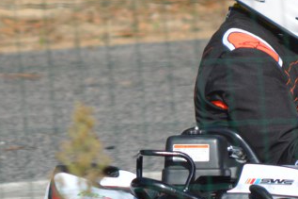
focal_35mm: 1137
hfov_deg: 1.8
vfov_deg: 1.2
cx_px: 243
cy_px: 76
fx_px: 9407
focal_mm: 200
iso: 400
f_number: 7.1
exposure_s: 1/1600
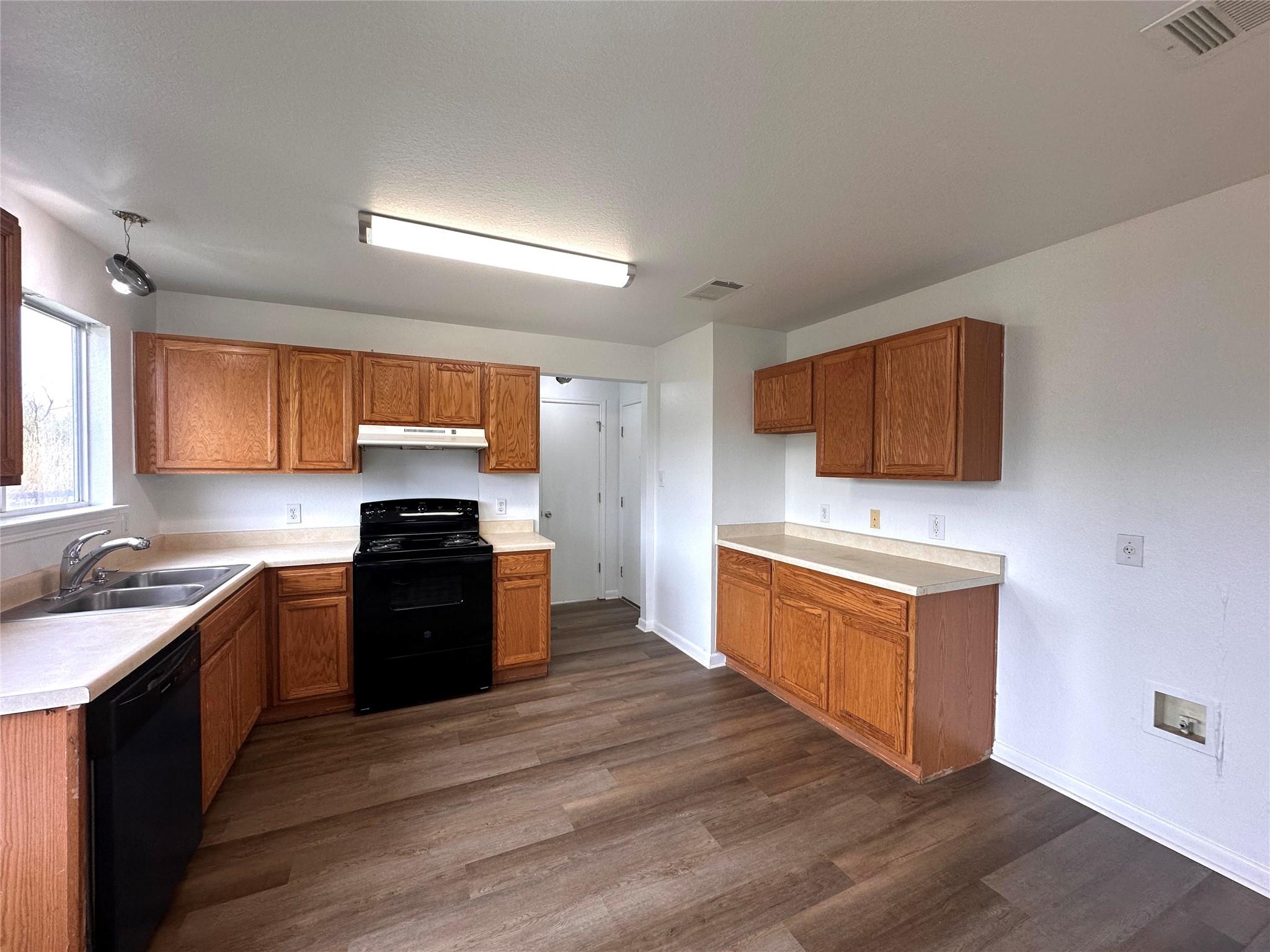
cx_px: 635
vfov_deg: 85.7
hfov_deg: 102.1
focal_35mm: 14
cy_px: 476
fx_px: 514
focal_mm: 2.22
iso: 100
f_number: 2.2
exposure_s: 1/120
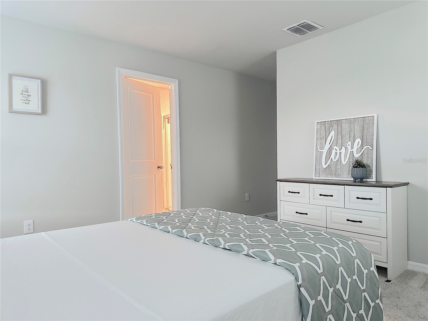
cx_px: 214
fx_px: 297
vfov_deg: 56.8
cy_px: 160
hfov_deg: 71.6
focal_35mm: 24
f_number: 1.78
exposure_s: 1/60
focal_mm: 6.86
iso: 640
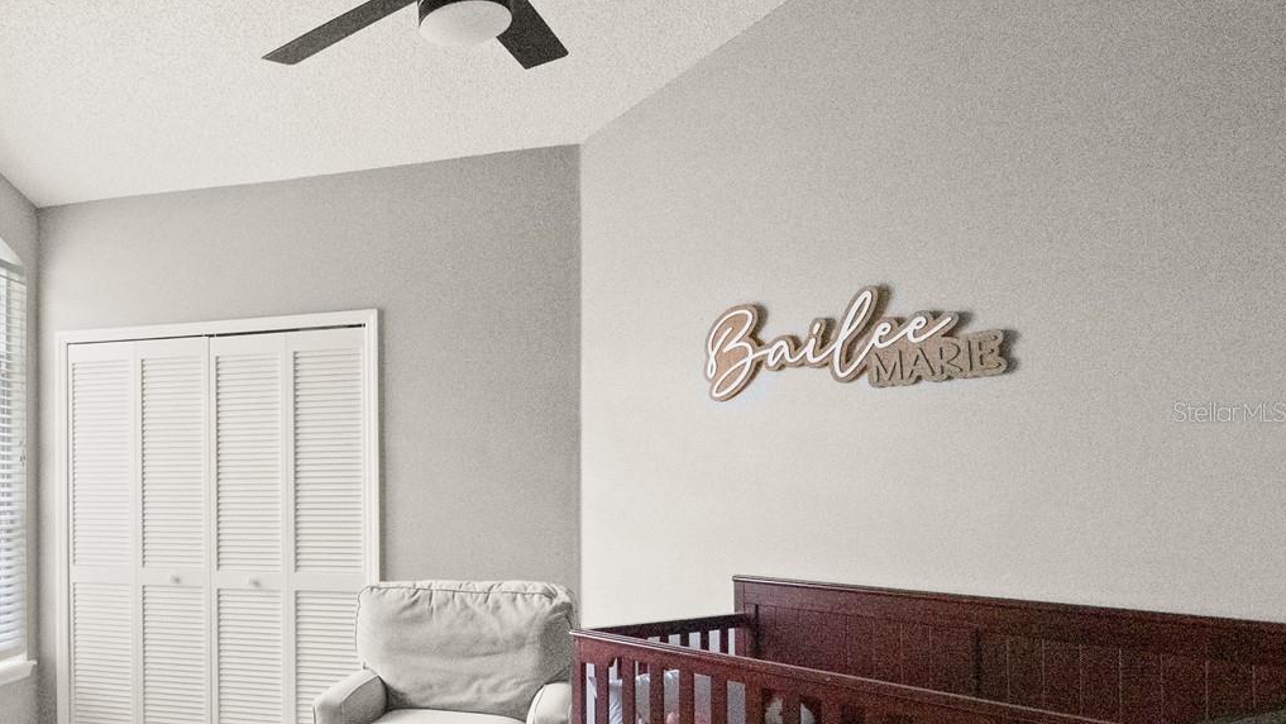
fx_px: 818
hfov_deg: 69.8
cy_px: 411
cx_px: 281
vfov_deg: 47.6
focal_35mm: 24
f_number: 7.1
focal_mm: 7
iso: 12800
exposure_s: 1/100
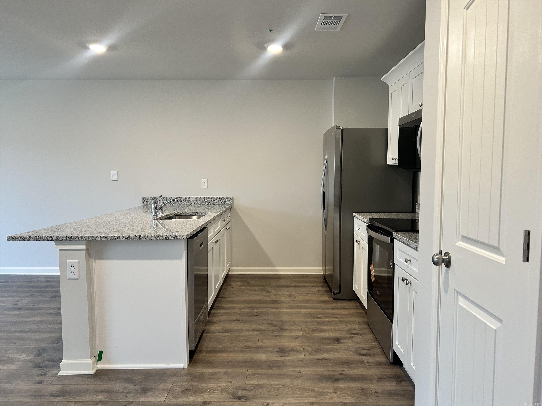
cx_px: 271
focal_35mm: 26
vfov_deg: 53.1
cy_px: 203
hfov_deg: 67.3
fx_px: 407
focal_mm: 5.7
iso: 100
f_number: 1.5
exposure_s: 1/60
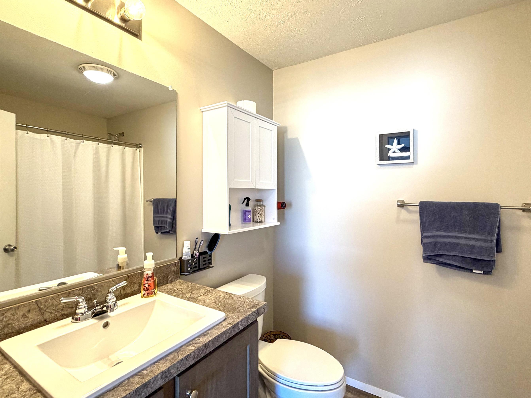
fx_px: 245
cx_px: 263
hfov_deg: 94.5
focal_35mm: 16
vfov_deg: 78.1
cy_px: 204
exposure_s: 1/60
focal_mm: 2.22
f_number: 2.2
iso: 200
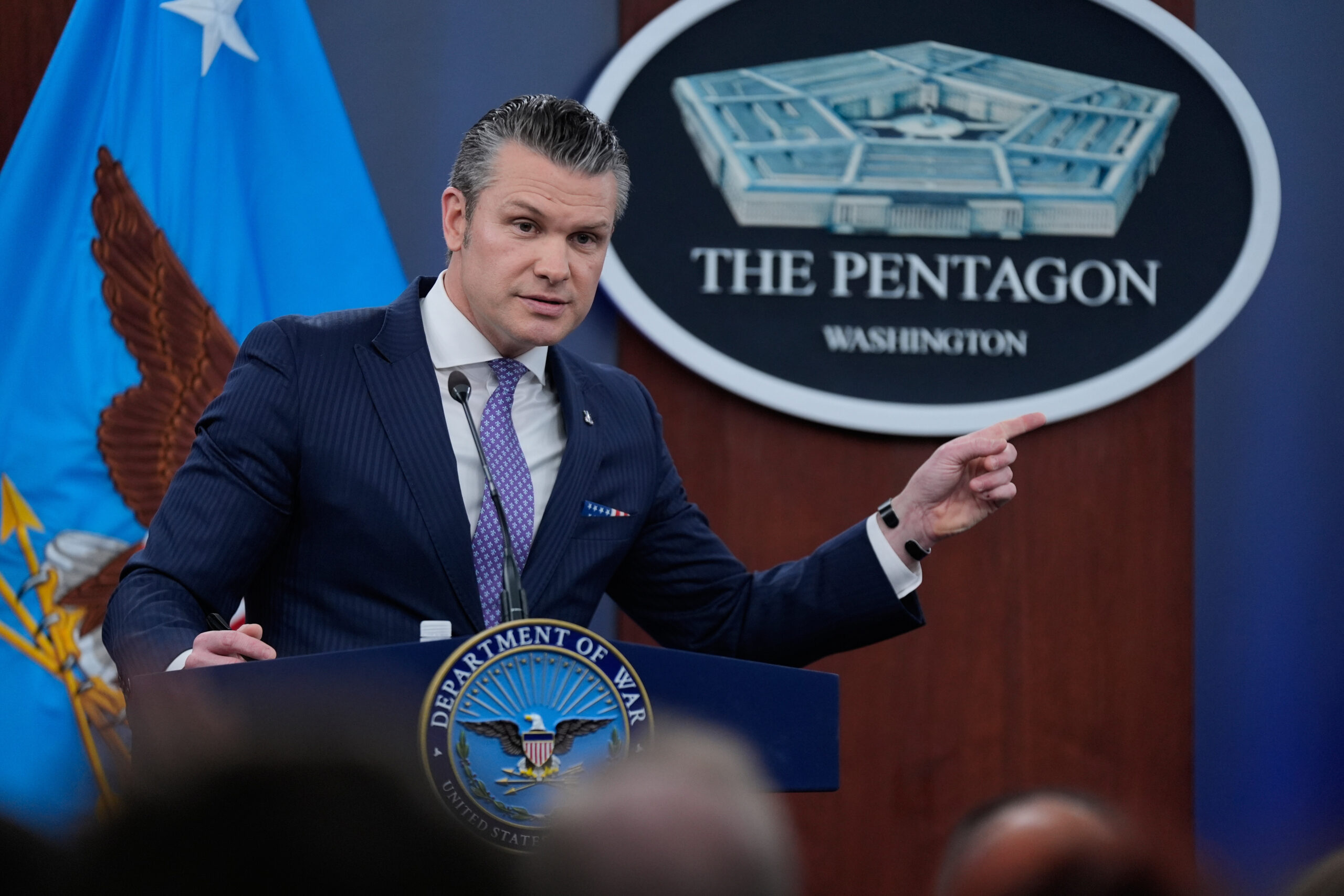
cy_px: 448
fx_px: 7467
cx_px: 672
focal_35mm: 200
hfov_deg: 10.3
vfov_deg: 6.9
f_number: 3.2
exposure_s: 1/1600
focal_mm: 200
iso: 1600
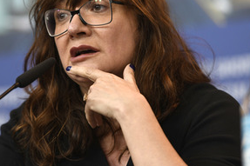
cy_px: 65
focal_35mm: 267
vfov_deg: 5.1
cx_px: 88
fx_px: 1853
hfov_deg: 7.7
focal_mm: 170
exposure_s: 1/320
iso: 1250
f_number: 3.5
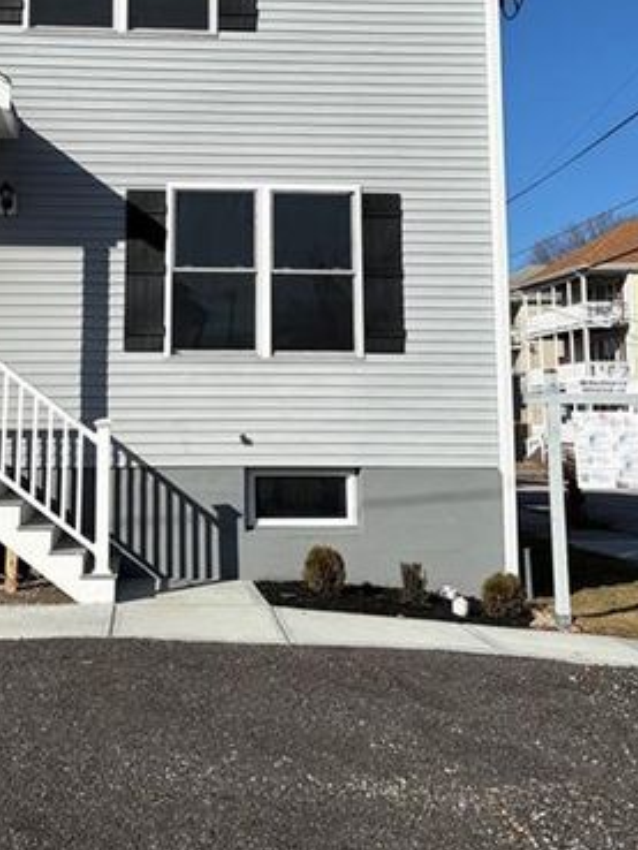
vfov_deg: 39.3
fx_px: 1154
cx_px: 226
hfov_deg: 30.7
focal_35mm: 47
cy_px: 206
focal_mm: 5.96
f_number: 1.6
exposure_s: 1/10101
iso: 50
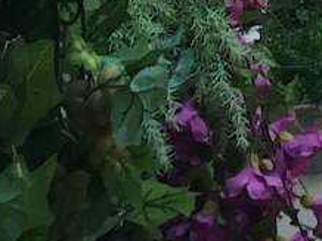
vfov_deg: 9.8
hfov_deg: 12.2
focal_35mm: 136
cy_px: -296
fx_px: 1264
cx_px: 716
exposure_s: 1/30
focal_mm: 4.15
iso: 50
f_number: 2.2
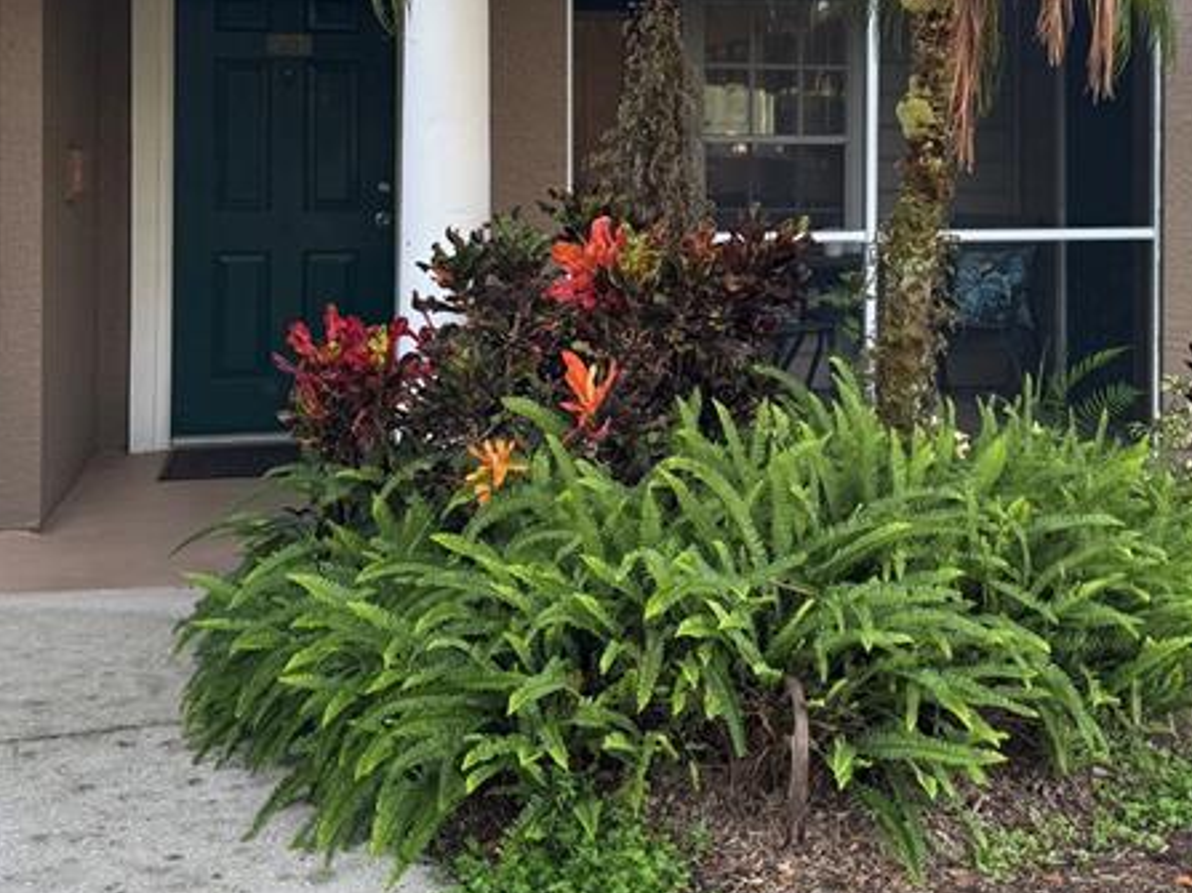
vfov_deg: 25.8
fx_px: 1893
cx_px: 808
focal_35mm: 55
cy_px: 117
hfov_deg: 34.6
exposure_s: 1/124
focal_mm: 6.76
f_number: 1.78
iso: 64
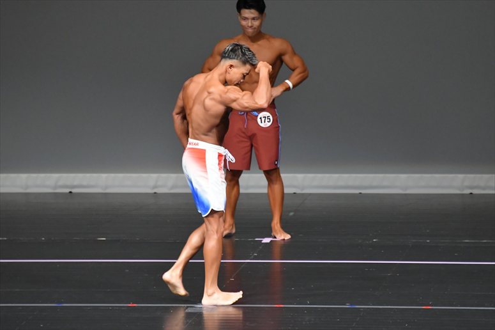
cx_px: 248
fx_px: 5154
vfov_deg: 3.7
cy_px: 165
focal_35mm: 375
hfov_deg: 5.5
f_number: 5.6
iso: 5000
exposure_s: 1/400
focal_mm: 250
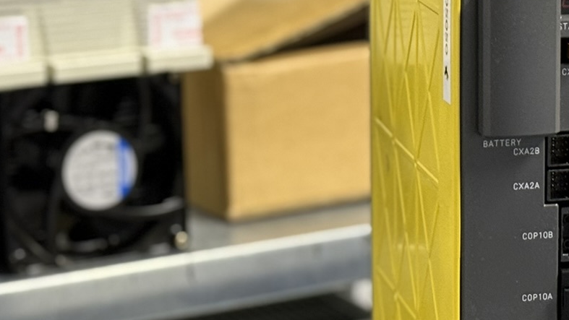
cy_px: 200
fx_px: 2052
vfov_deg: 8.9
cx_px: 404
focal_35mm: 136
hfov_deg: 15.7
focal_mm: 6.76
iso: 200
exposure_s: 1/33
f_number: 1.78
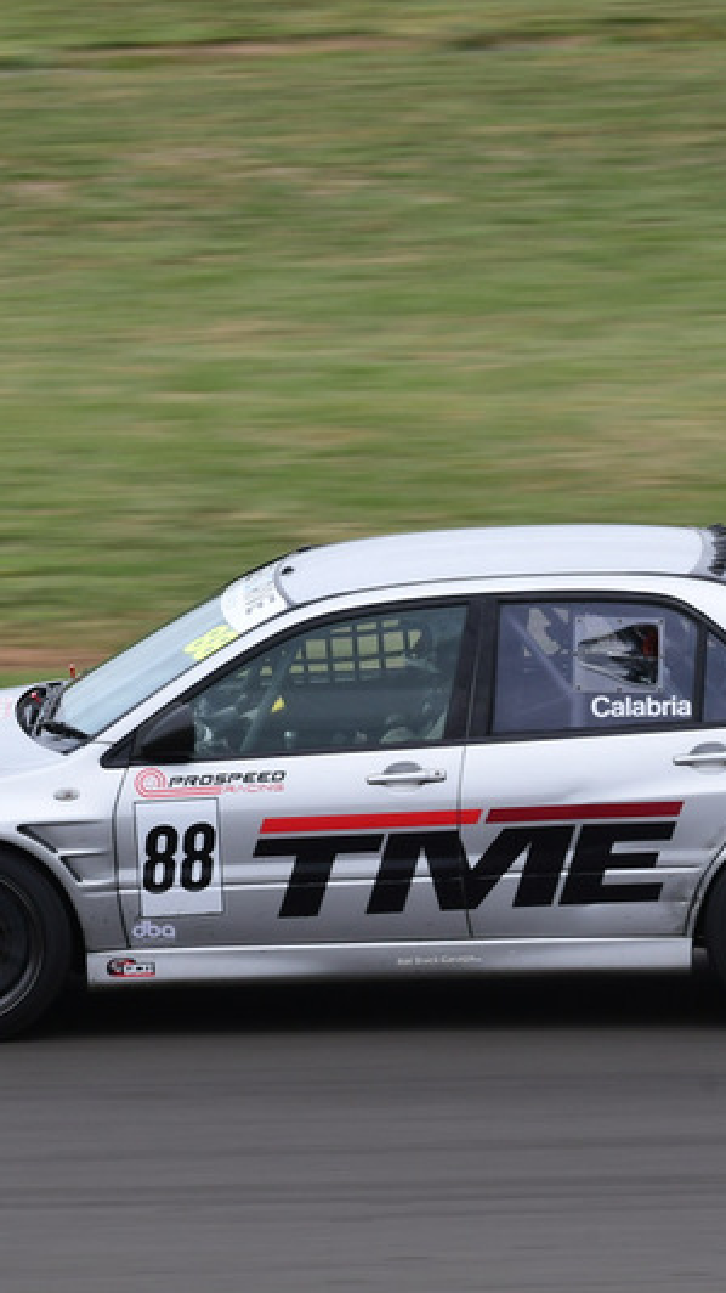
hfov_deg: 1.8
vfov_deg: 3.1
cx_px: 350
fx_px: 23492
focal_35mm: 686
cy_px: 646
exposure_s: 1/200
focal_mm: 290
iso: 250
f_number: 13
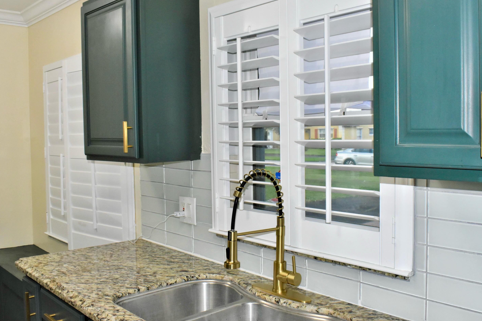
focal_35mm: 35
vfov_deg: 37.8
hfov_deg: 54.4
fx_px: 469
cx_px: 238
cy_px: 154
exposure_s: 1/60
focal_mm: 22
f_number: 14
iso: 1600
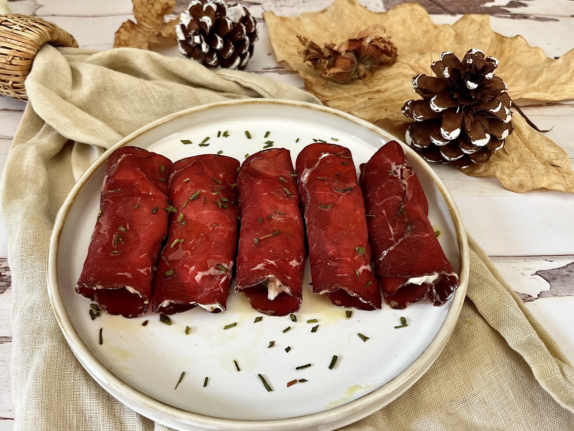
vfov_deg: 53.1
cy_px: 216
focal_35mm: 26
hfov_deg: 67.3
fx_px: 431
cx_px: 287
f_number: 1.6
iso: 80
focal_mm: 5.1
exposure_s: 1/122
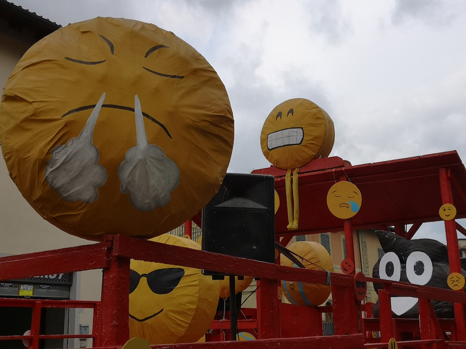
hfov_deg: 42.9
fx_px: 592
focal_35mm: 44
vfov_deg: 32.9
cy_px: 174
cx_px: 233
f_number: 1.8
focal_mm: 3.95
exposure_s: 1/1927
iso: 50
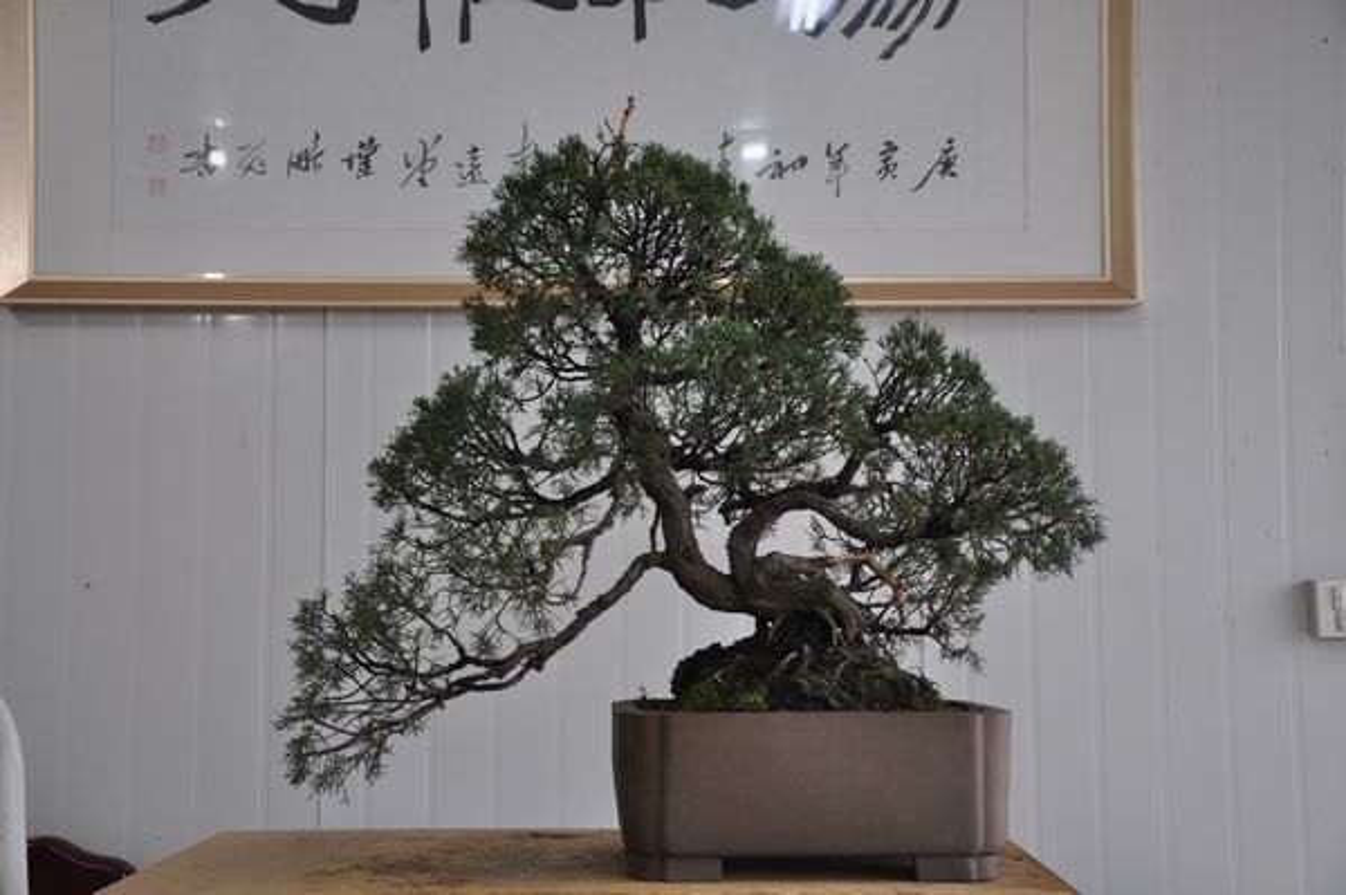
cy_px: 448
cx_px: 673
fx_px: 1961
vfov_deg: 25.7
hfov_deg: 37.9
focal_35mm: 52
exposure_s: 1/25
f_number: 4.5
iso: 200
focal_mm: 35
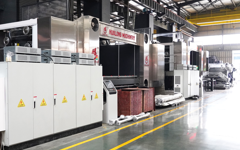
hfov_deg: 52.8
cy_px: 80
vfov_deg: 34.4
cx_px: 121
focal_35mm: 37
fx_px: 242
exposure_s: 1/160
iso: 6400
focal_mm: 24
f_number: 4
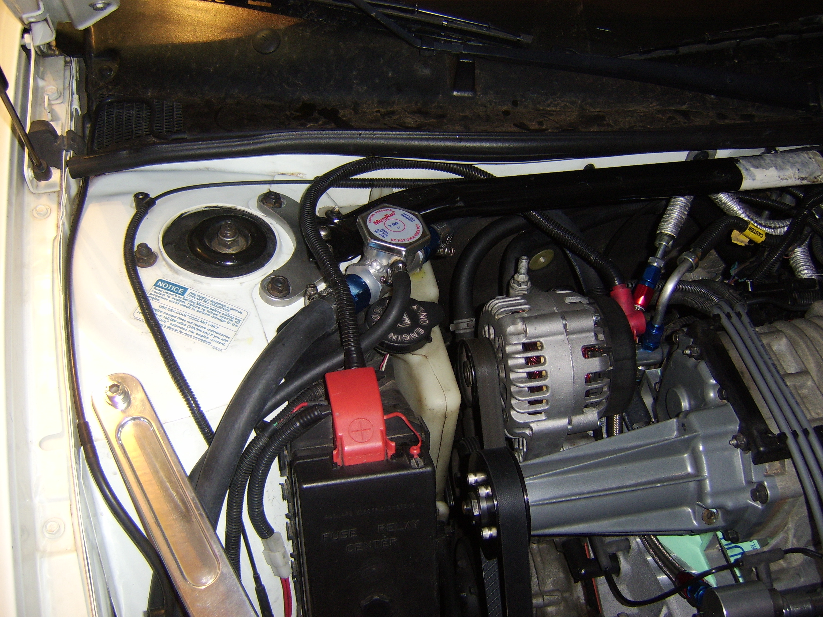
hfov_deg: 58.4
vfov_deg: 45.4
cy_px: 308
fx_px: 737
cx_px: 412
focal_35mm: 31
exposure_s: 1/30
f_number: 2.7
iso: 141
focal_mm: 8.13
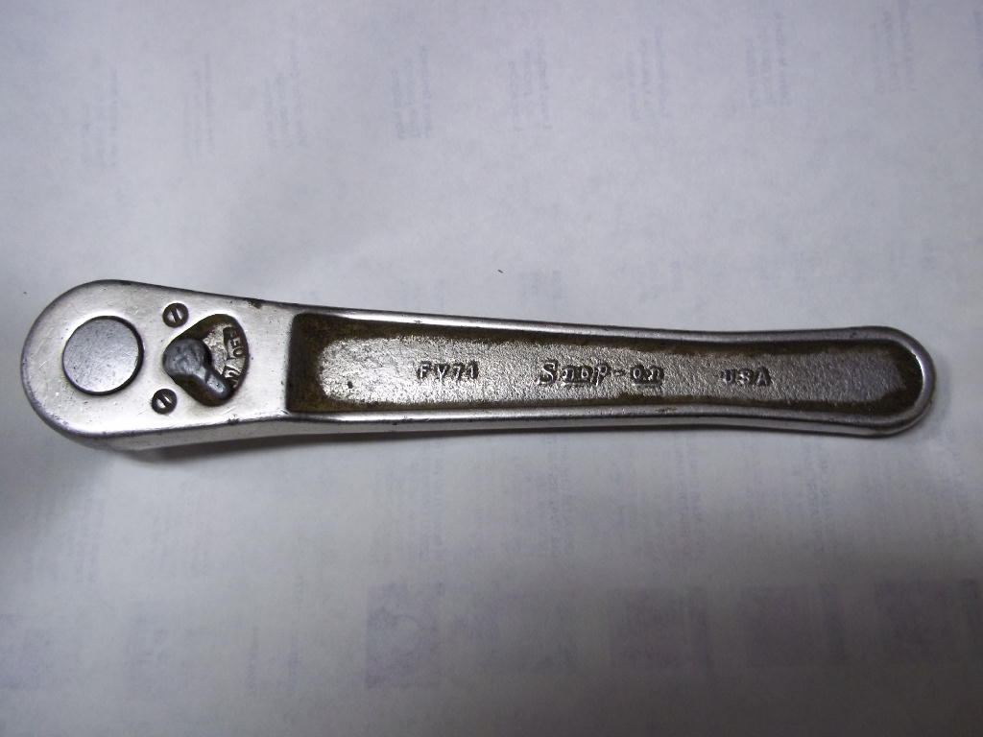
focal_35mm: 36
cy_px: 368
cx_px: 492
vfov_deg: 39.7
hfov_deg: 51.4
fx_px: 1022
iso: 160
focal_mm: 6.5
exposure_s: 1/15
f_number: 3.1
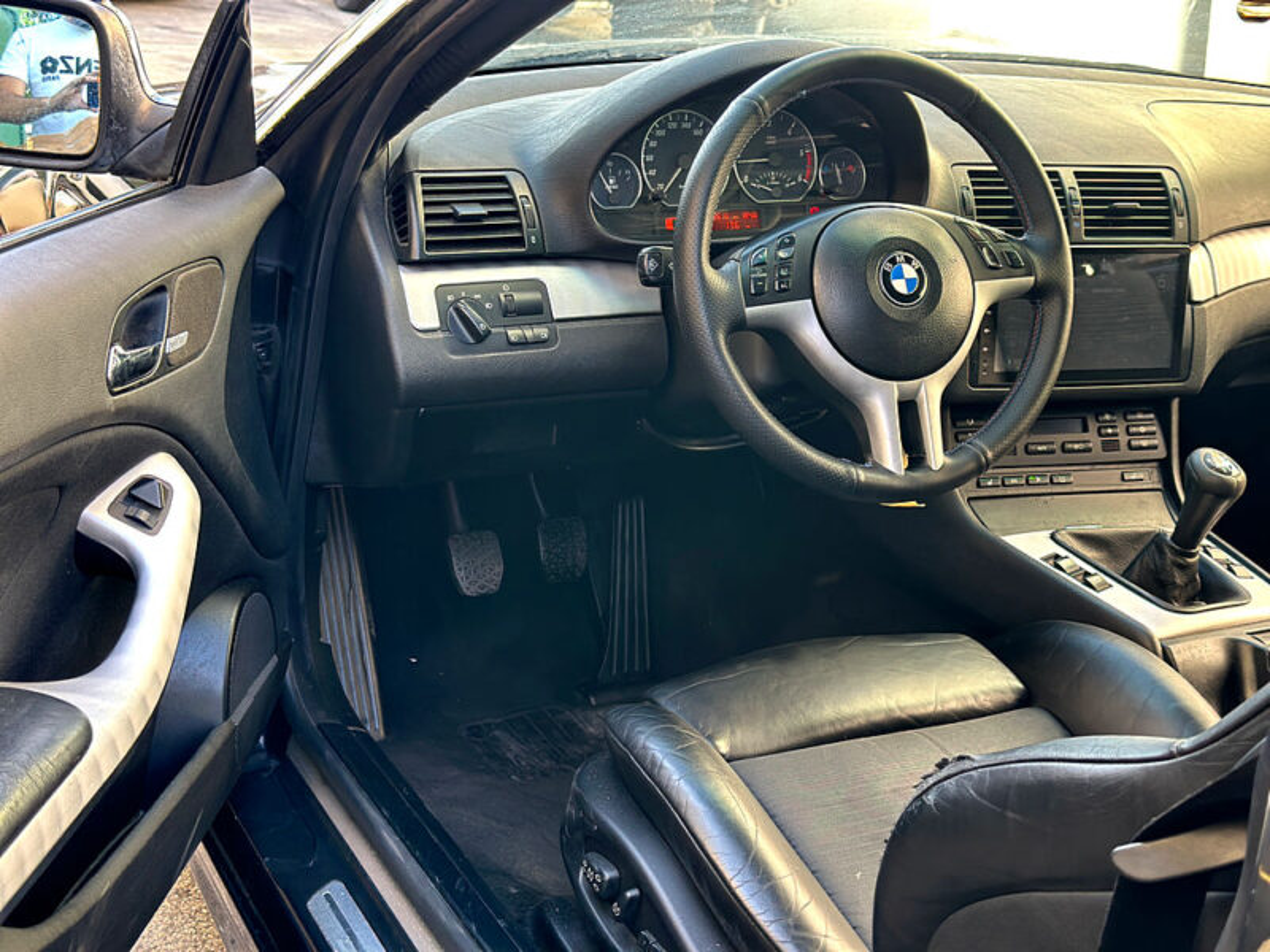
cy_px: 476
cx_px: 635
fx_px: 1761
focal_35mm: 48
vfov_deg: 30.3
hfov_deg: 39.7
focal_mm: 6.86
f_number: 1.78
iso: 80
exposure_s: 1/121
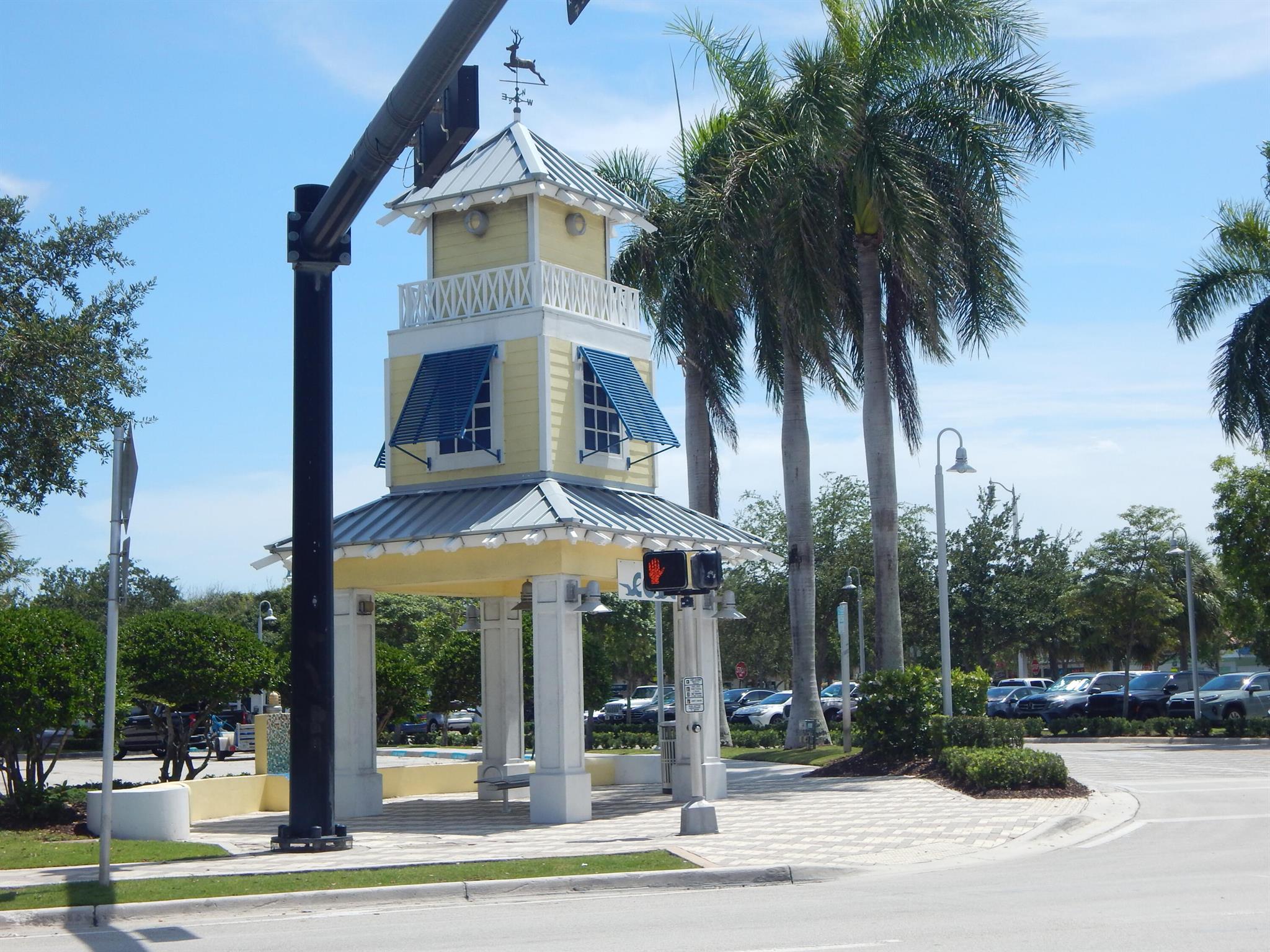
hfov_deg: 35.5
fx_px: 1981
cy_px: 476
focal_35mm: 54
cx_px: 635
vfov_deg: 27.0
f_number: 7.6
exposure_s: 1/400
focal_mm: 9.7
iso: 125
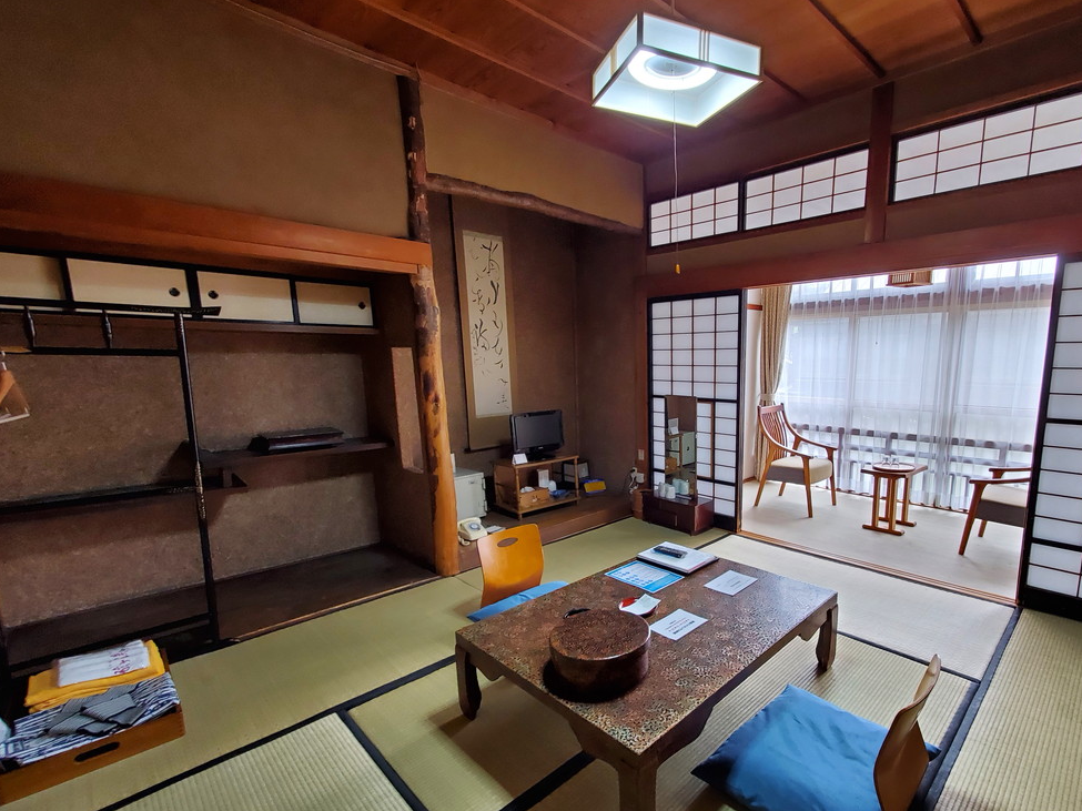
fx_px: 500
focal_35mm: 16
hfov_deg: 93.0
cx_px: 659
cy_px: 459
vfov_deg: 77.7
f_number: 2.2
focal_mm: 1.8
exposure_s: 1/25
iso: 100
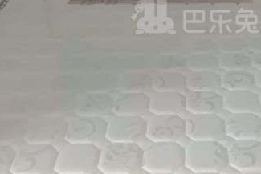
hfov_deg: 30.9
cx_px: 195
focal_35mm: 64
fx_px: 464
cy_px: 13
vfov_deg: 20.8
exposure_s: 1/100
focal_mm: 4.71
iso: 197
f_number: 1.79
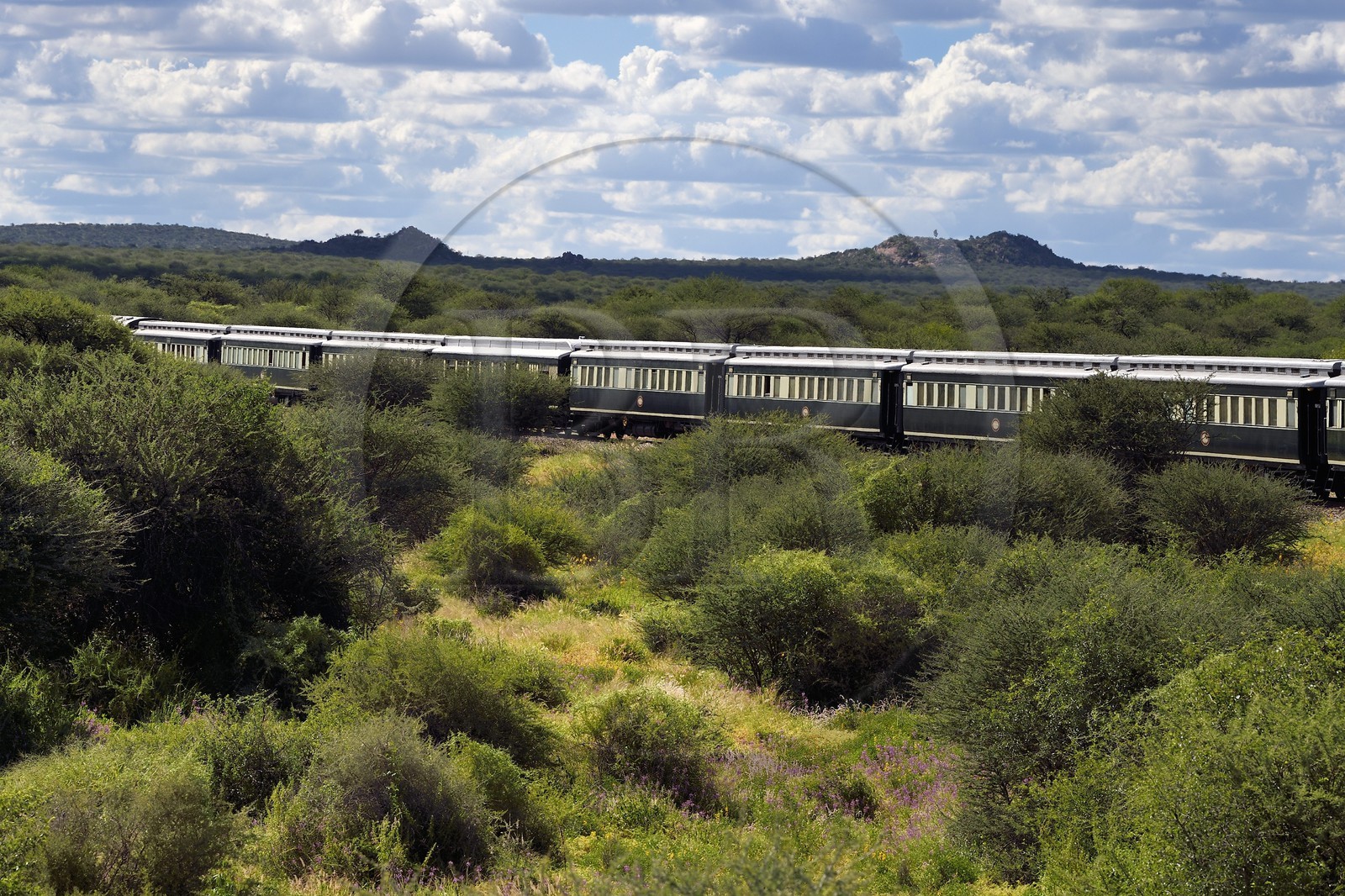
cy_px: 448
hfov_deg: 13.7
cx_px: 672
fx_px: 5603
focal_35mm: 150
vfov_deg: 9.1
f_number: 8
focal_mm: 150
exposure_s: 1/800
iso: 200
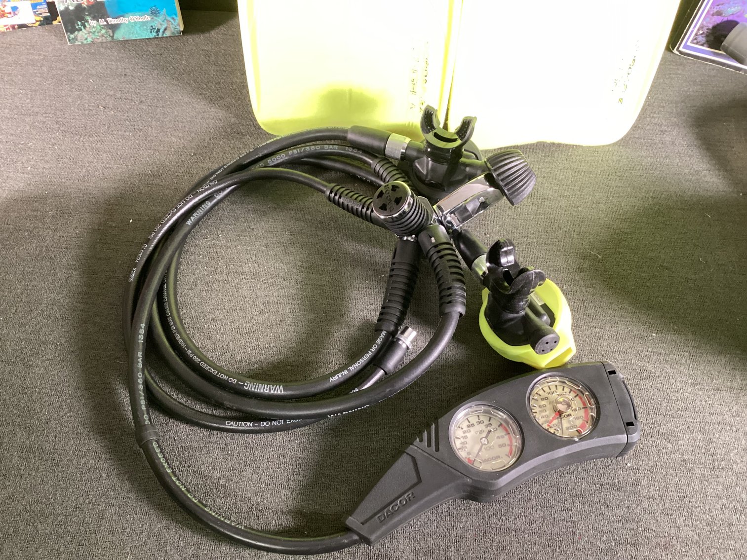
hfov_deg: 58.3
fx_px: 669
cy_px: 280
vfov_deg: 45.4
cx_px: 374
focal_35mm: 31
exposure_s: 1/60
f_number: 2.4
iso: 400
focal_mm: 3.3
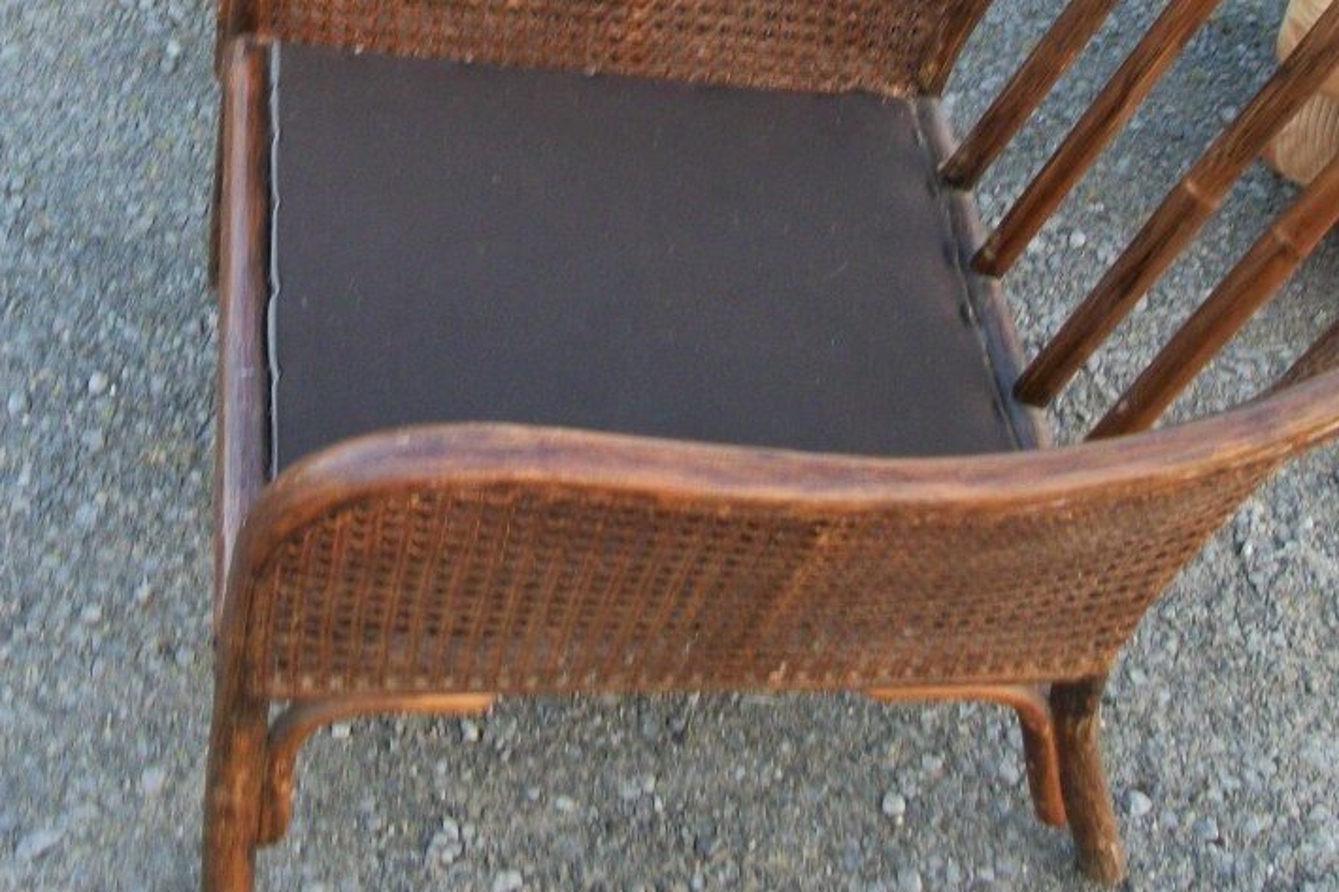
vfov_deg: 21.8
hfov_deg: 33.3
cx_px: 528
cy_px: 15
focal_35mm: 60
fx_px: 2231
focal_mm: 5.7
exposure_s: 1/50
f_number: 2.9
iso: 80
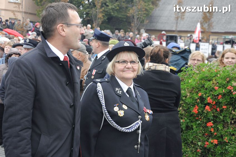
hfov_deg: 26.0
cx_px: 118
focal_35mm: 78
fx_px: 511
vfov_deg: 17.5
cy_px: 78
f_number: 6.3
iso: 800
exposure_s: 1/160
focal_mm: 52
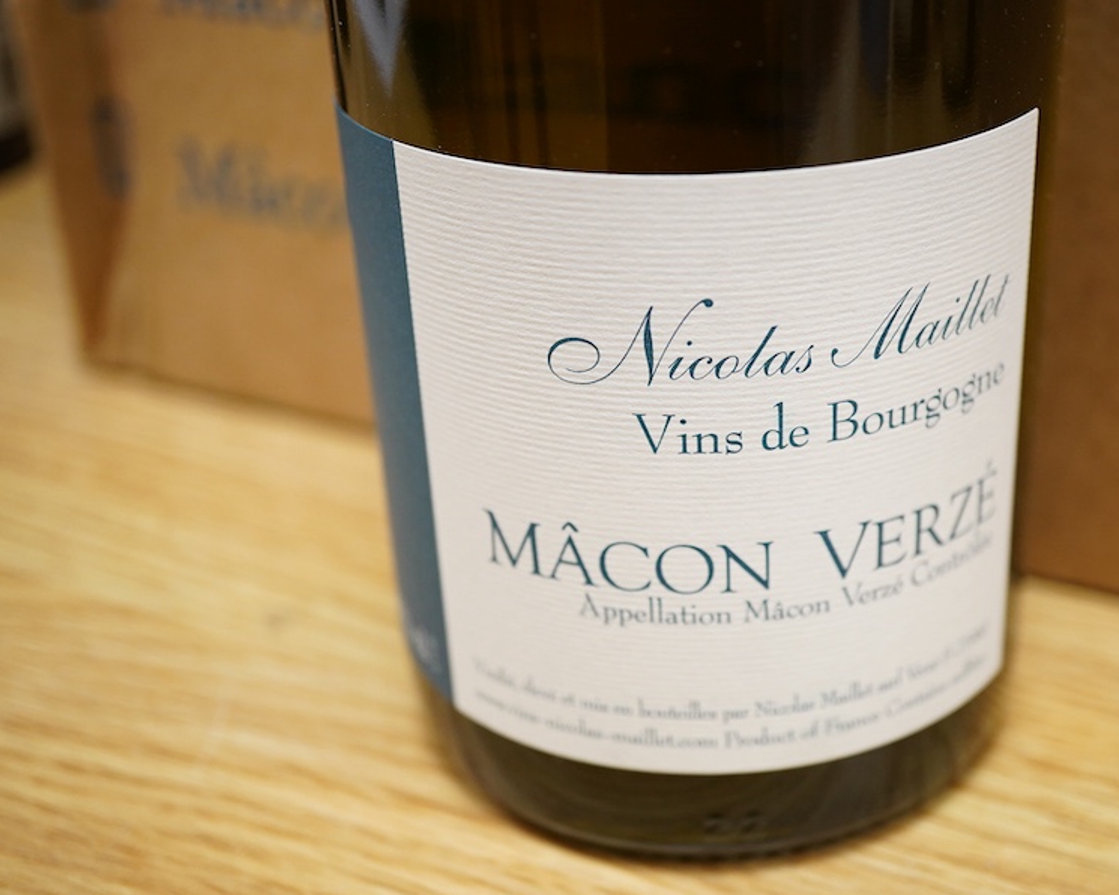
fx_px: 1689
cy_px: 449
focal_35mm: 51
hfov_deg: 36.5
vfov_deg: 29.7
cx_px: 670
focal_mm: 30
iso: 1250
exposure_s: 1/125
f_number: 5.6
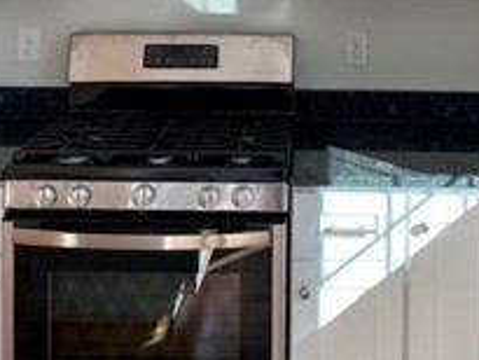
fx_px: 789
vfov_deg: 24.0
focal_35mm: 57
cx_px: 301
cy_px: -37
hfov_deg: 33.6
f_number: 1.8
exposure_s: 1/197
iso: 32
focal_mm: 4.25
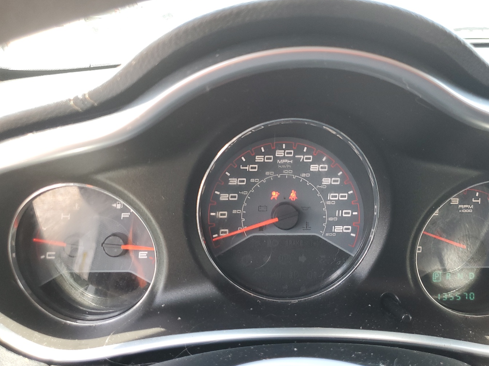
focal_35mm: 31
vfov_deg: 45.4
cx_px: 274
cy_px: 191
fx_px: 438
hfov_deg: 58.2
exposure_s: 1/120
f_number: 1.5
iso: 64
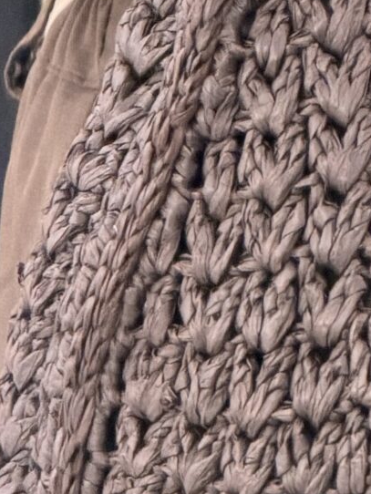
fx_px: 6740
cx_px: 741
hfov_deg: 3.1
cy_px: 386
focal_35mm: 472
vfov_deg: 4.2
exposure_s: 1/50
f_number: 2.8
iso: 500
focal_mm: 16.89
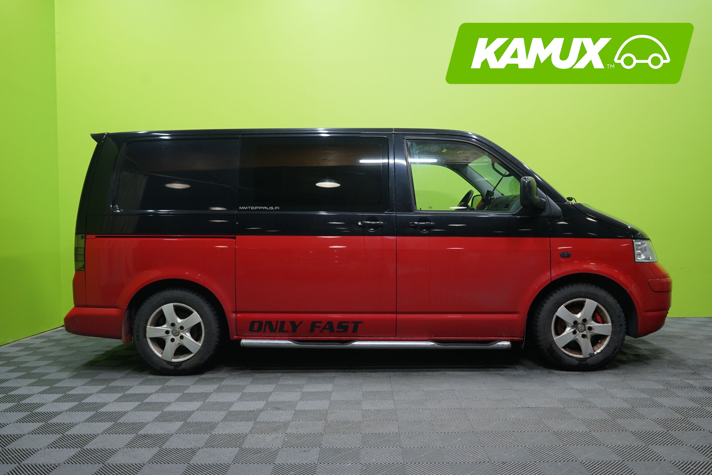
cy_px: 238
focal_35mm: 30
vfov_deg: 43.6
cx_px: 356
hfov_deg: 61.9
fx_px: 593
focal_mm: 30
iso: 1000
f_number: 5
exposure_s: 1/20
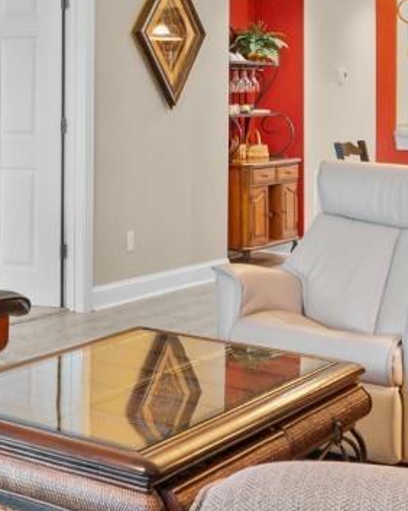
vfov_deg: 26.9
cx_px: -214
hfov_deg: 19.2
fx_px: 1042
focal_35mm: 69
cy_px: 88
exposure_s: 1/5
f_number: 4.8
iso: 100
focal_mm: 11
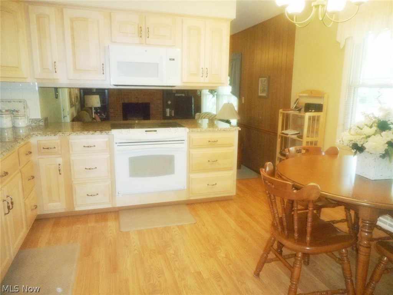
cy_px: 148
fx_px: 284
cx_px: 196
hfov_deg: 69.4
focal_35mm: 25
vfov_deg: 54.9
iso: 450
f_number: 3.7
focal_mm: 4.5
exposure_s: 1/25
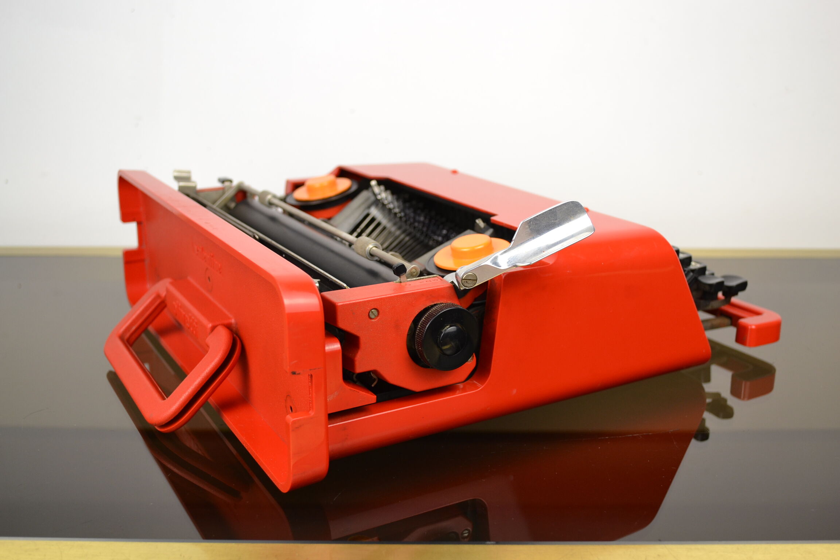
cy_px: 280
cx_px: 420
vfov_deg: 34.2
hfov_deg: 49.6
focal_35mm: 39
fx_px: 910
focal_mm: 26
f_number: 5
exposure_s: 1/80
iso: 400
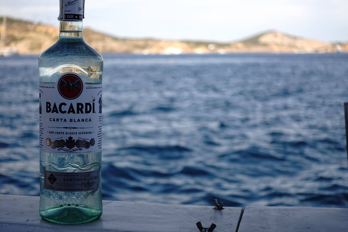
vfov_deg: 19.5
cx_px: 174
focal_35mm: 70
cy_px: 116
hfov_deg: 28.8
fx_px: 677
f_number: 2.8
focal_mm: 25.7
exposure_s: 1/200
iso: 125
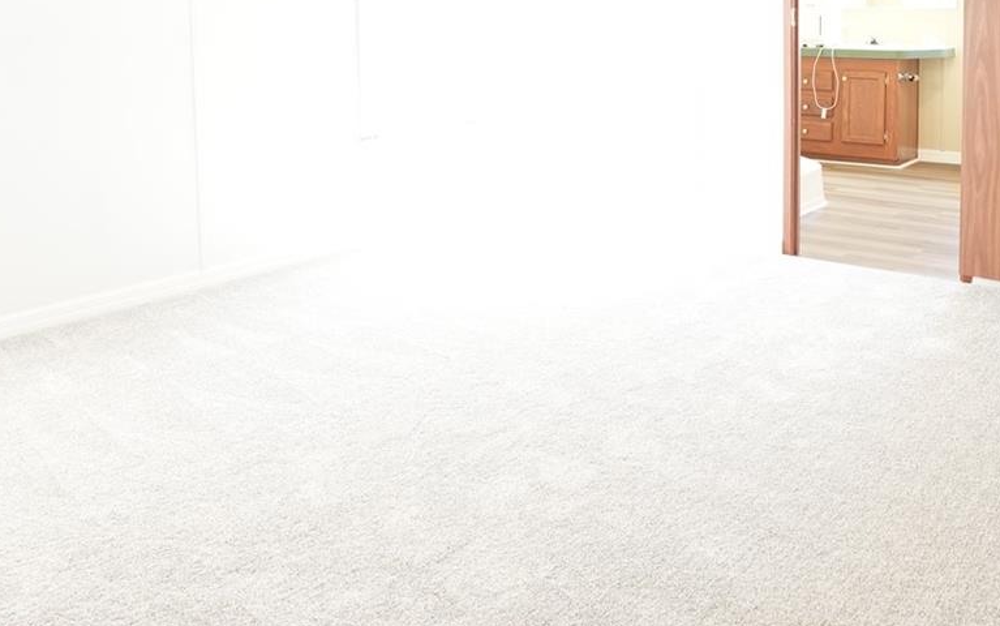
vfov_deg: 35.0
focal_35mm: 34
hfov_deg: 56.5
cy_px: 52
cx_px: 570
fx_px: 927
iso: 400
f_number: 6.3
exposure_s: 1/2
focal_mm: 16
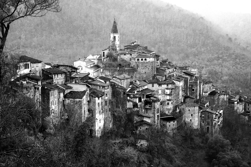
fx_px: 471
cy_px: 84
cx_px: 126
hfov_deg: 29.9
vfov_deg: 20.2
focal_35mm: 68
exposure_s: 1/2000
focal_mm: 45
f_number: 6.3
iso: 1600
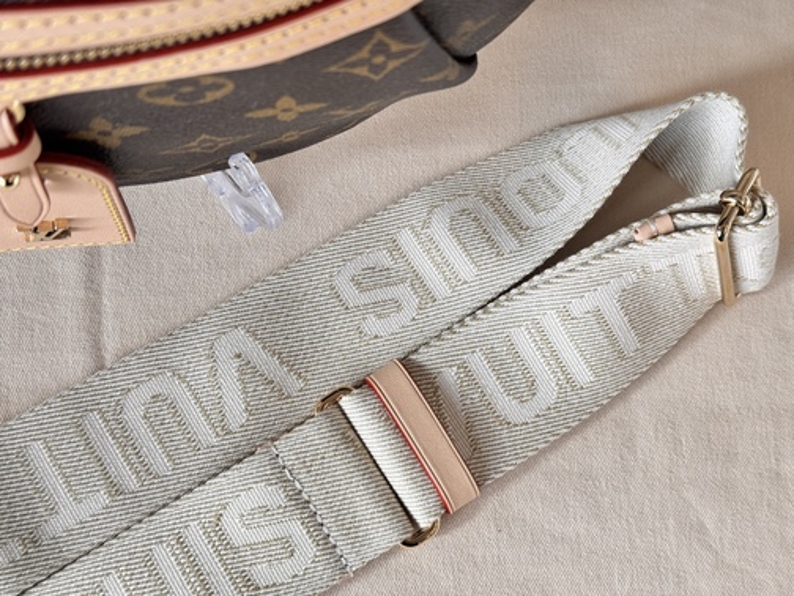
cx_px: 397
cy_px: 298
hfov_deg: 39.7
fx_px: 1101
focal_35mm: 48
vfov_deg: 30.3
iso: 50
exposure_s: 1/100
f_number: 1.78
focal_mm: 6.76
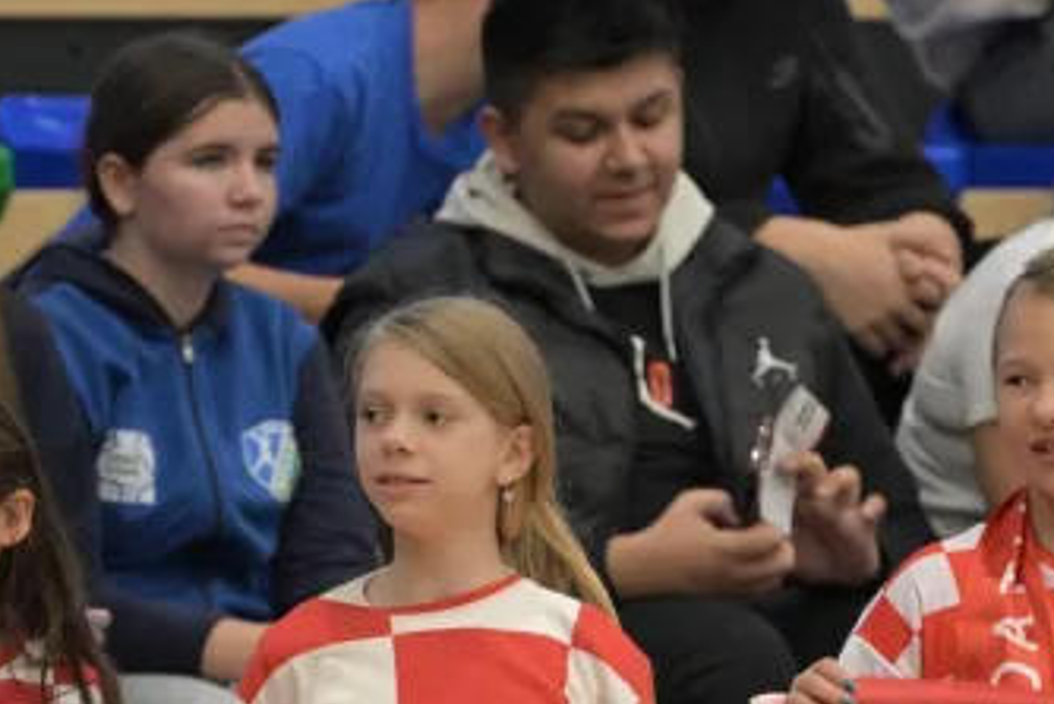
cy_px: 467
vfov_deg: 1.5
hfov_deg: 2.3
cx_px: 559
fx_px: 26624
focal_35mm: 909
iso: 2500
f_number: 4
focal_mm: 400
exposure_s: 1/400
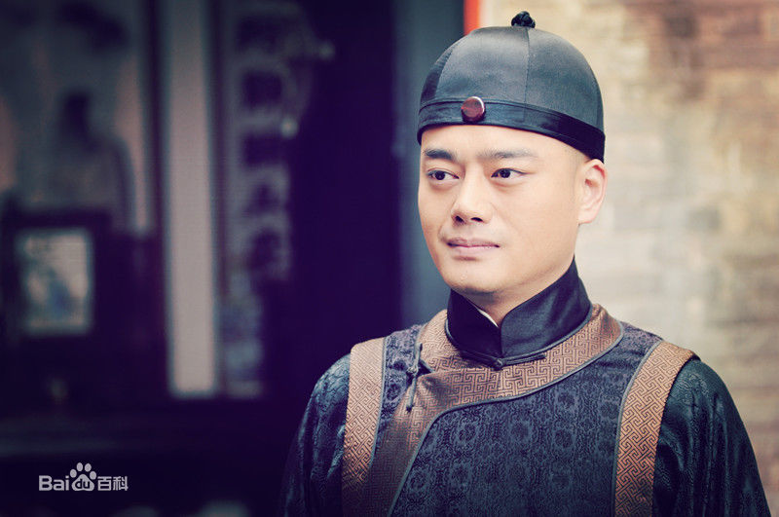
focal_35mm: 120
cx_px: 390
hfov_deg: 17.1
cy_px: 258
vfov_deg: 11.4
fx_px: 2593
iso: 200
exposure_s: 1/60
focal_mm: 80
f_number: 2.8
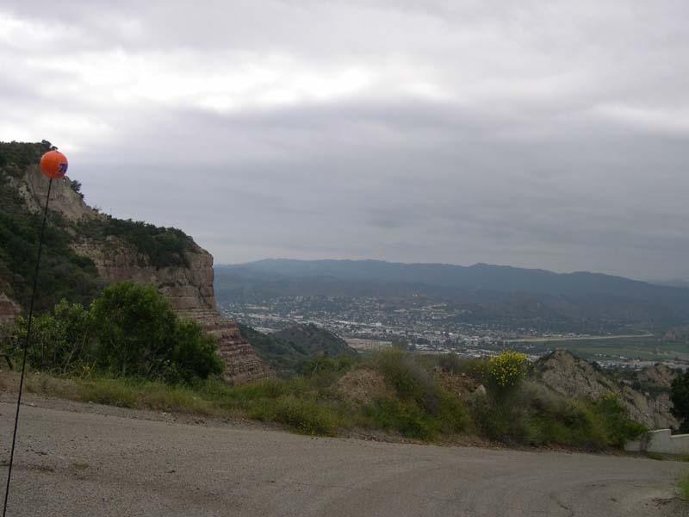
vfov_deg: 37.7
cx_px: 344
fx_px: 756
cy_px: 258
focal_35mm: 38
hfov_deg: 49.0
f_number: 7.6
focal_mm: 8
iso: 100
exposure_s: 1/143
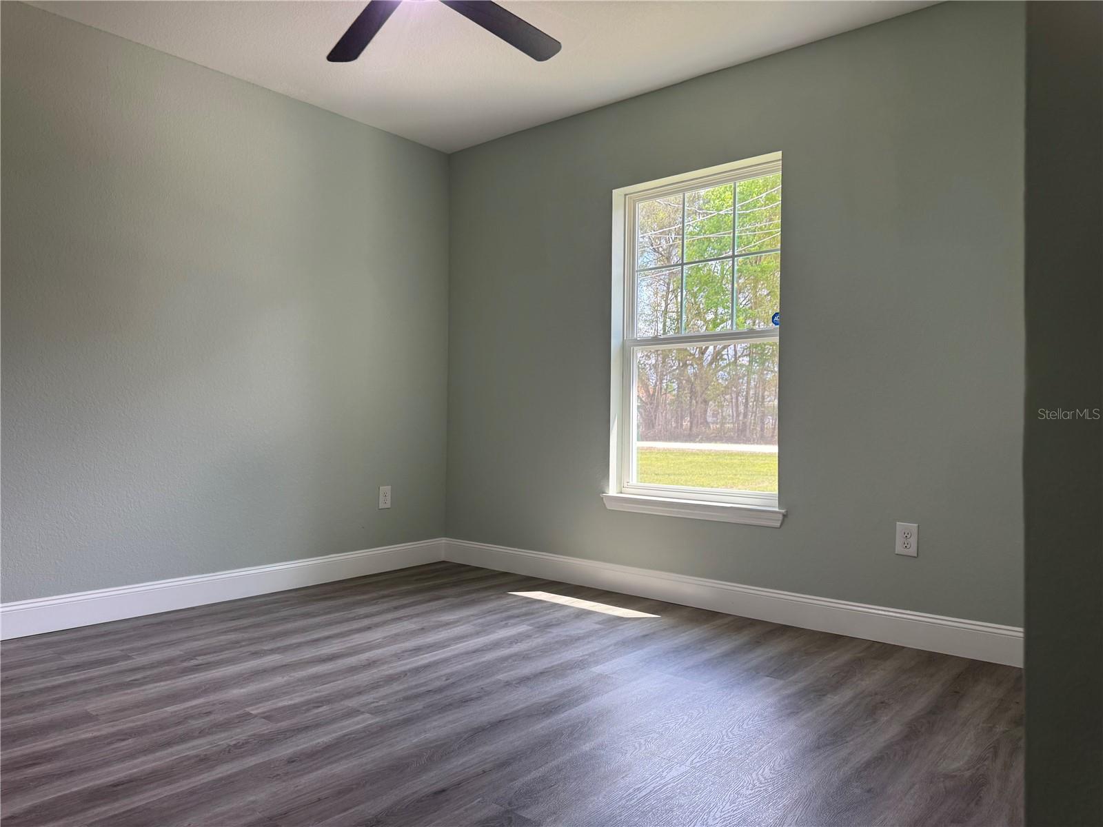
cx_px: 552
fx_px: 765
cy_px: 414
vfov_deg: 56.8
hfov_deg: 71.6
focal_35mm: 24
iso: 80
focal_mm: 6.76
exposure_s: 1/199
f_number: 1.78
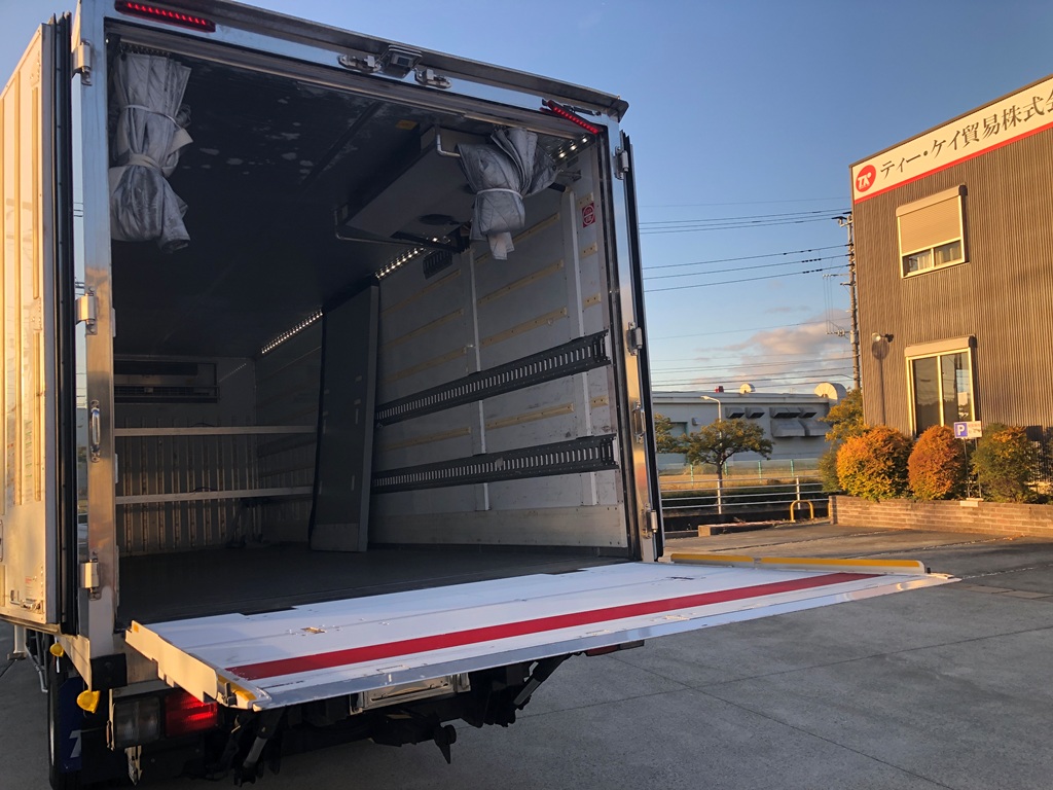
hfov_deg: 63.4
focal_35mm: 28
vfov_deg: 49.7
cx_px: 526
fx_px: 852
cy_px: 395
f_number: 1.8
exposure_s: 1/345
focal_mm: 4
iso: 20
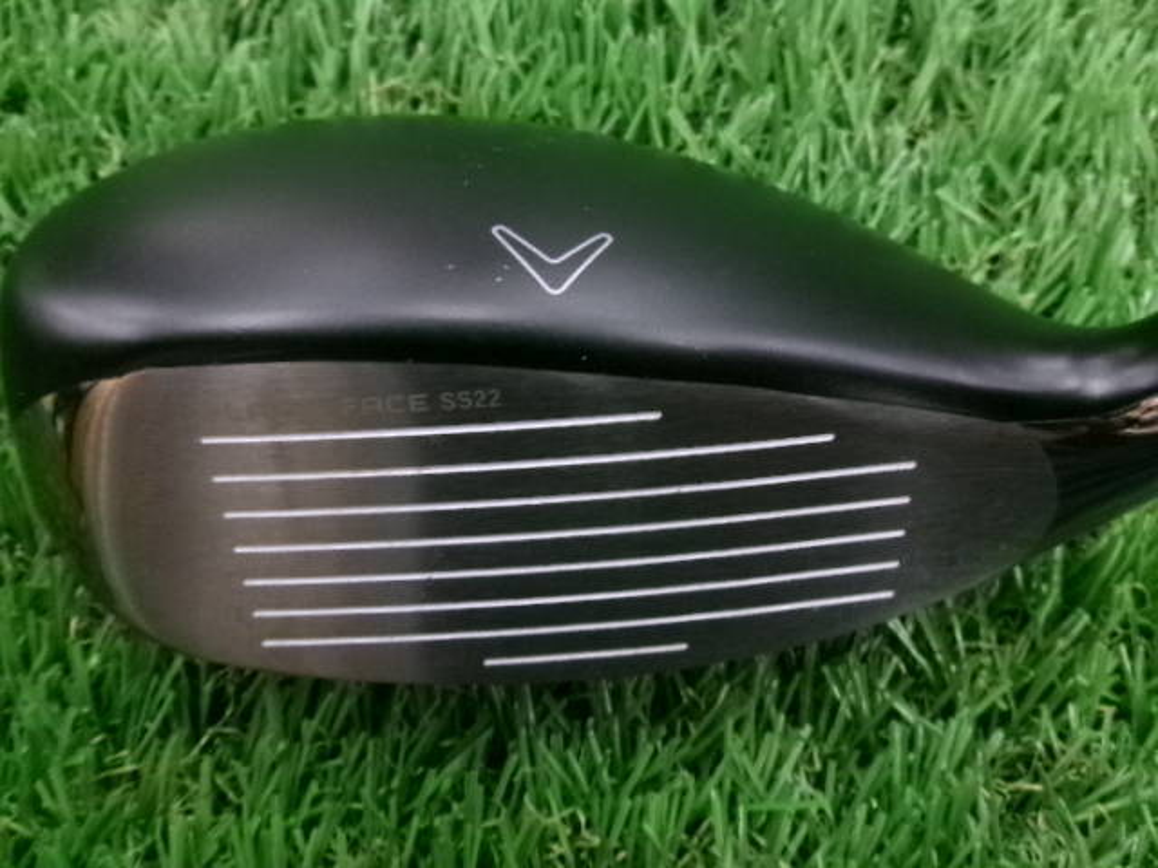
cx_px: 579
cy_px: 434
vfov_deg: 49.7
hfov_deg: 63.4
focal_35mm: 28
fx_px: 937
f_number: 3.9
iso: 800
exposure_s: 1/34
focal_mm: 5.1
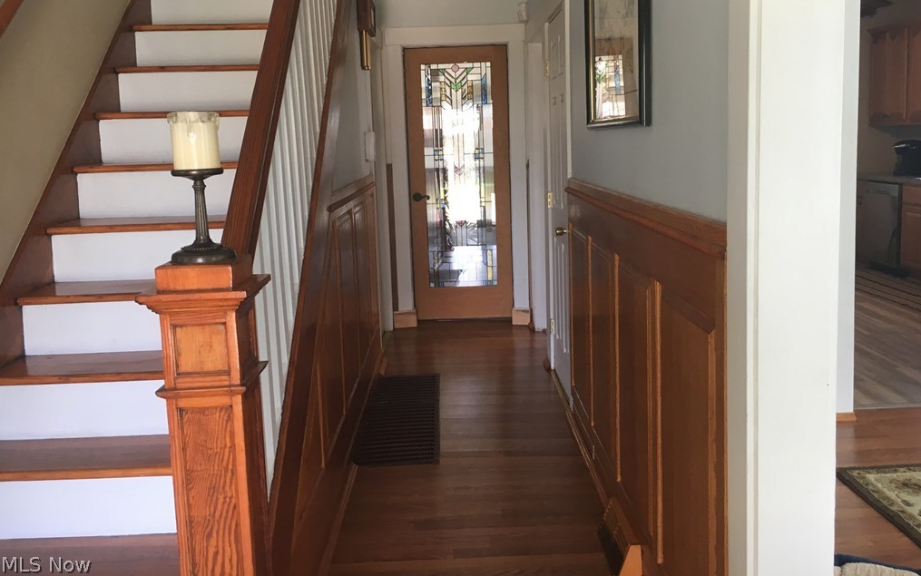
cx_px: 461
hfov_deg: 61.2
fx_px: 778
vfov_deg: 40.5
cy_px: 231
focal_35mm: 31
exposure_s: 1/30
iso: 50
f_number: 2.2
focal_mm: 4.15
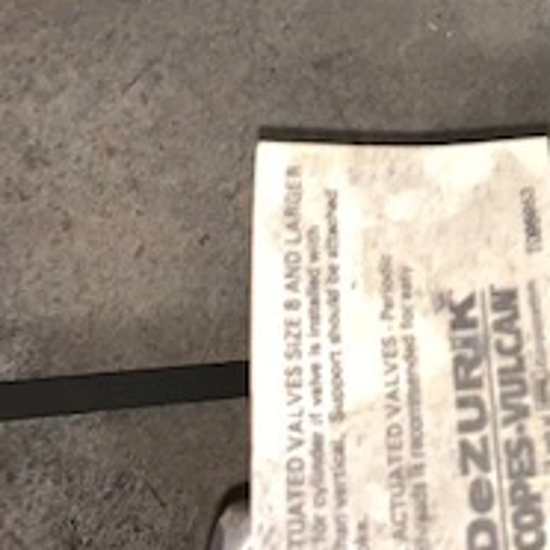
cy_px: -157
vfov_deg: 20.2
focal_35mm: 79
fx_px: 1420
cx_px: 656
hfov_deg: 20.5
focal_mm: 4.25
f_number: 1.8
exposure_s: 1/4
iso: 40
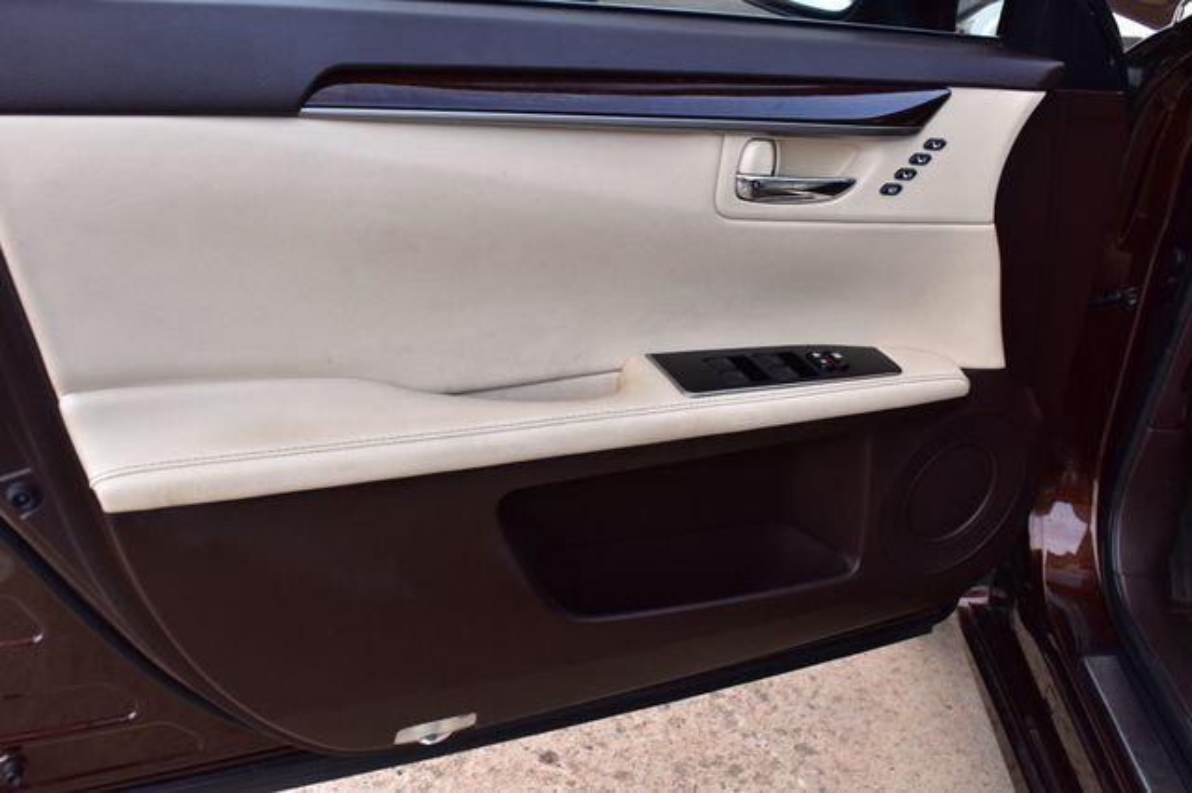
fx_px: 1191
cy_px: 396
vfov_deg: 36.8
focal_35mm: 36
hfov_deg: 53.2
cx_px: 596
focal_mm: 24
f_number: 8
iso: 400
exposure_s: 1/80
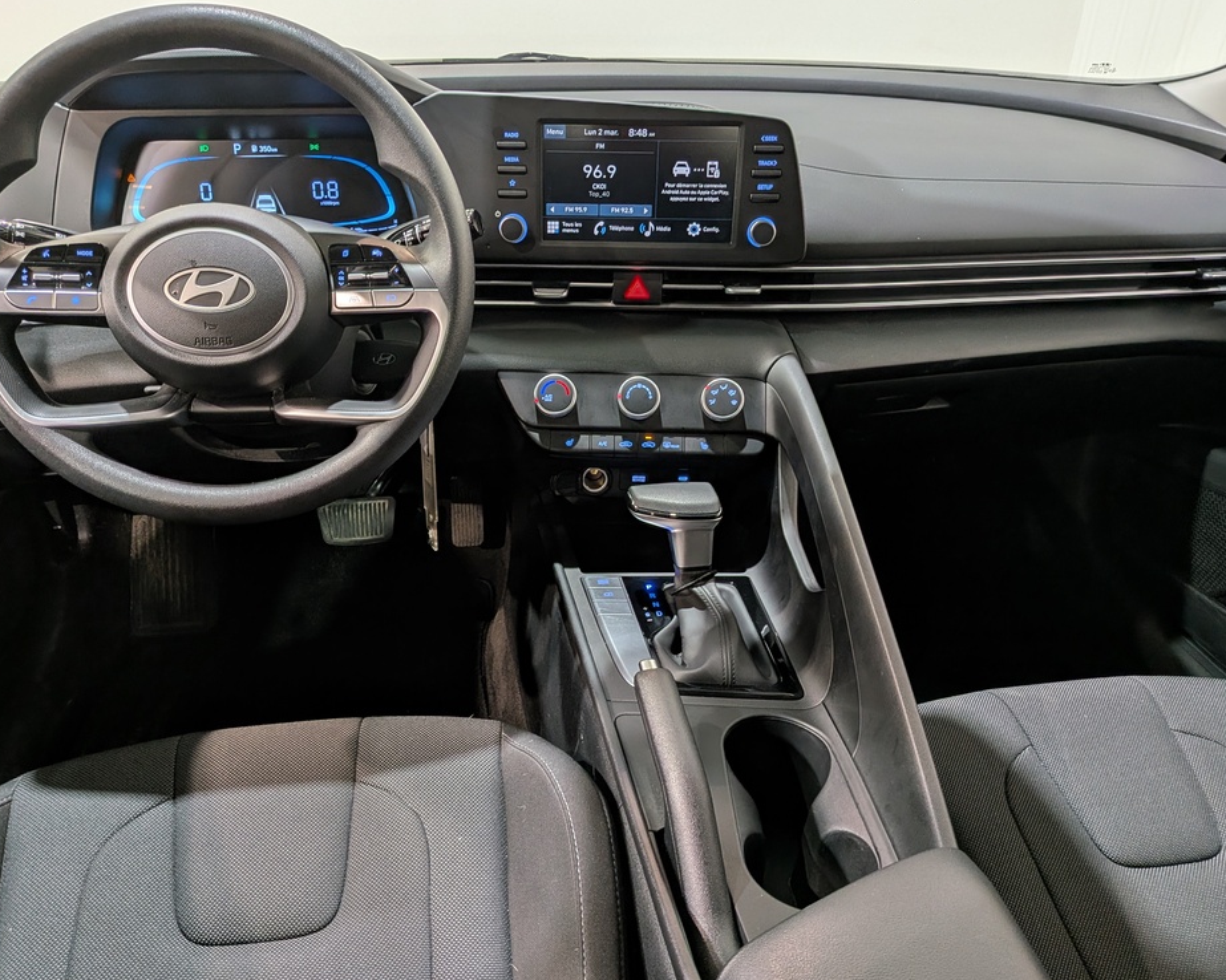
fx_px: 943
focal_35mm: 26
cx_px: 596
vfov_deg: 54.9
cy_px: 506
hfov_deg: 66.0
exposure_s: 1/33.3
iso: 65
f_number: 1.7
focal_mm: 4.53
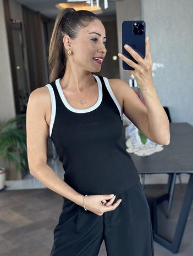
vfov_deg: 36.8
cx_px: 102
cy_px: 123
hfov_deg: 28.1
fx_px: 386
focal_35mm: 52
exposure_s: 1/60
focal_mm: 6.86
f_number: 1.78
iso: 160
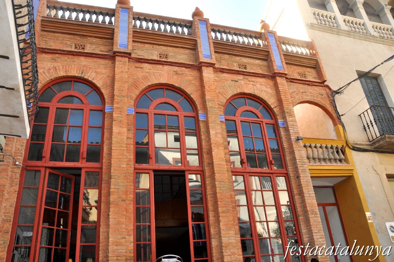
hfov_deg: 67.4
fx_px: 295
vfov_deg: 47.8
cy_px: 131
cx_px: 197
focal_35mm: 27
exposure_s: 1/200
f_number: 8
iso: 500
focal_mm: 18
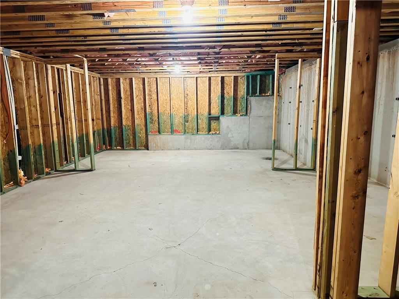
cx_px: 200
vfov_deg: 56.8
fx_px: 277
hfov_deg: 71.6
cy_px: 150
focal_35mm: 24
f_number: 1.78
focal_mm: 6.86
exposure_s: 1/60
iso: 800
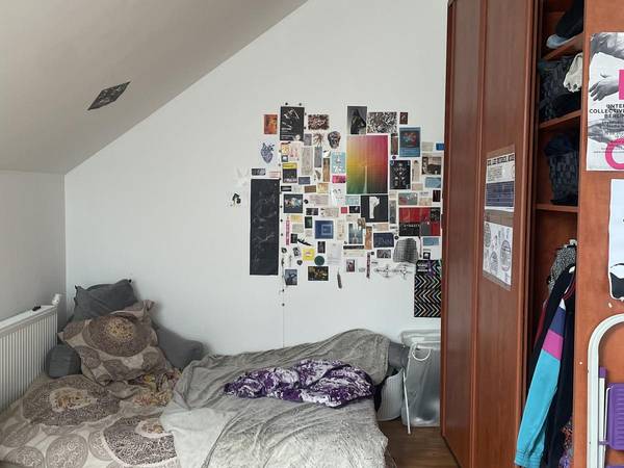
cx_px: 312
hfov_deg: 67.3
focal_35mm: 26
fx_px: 469
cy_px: 234
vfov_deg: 53.1
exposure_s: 1/60
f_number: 1.6
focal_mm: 4.2
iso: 160
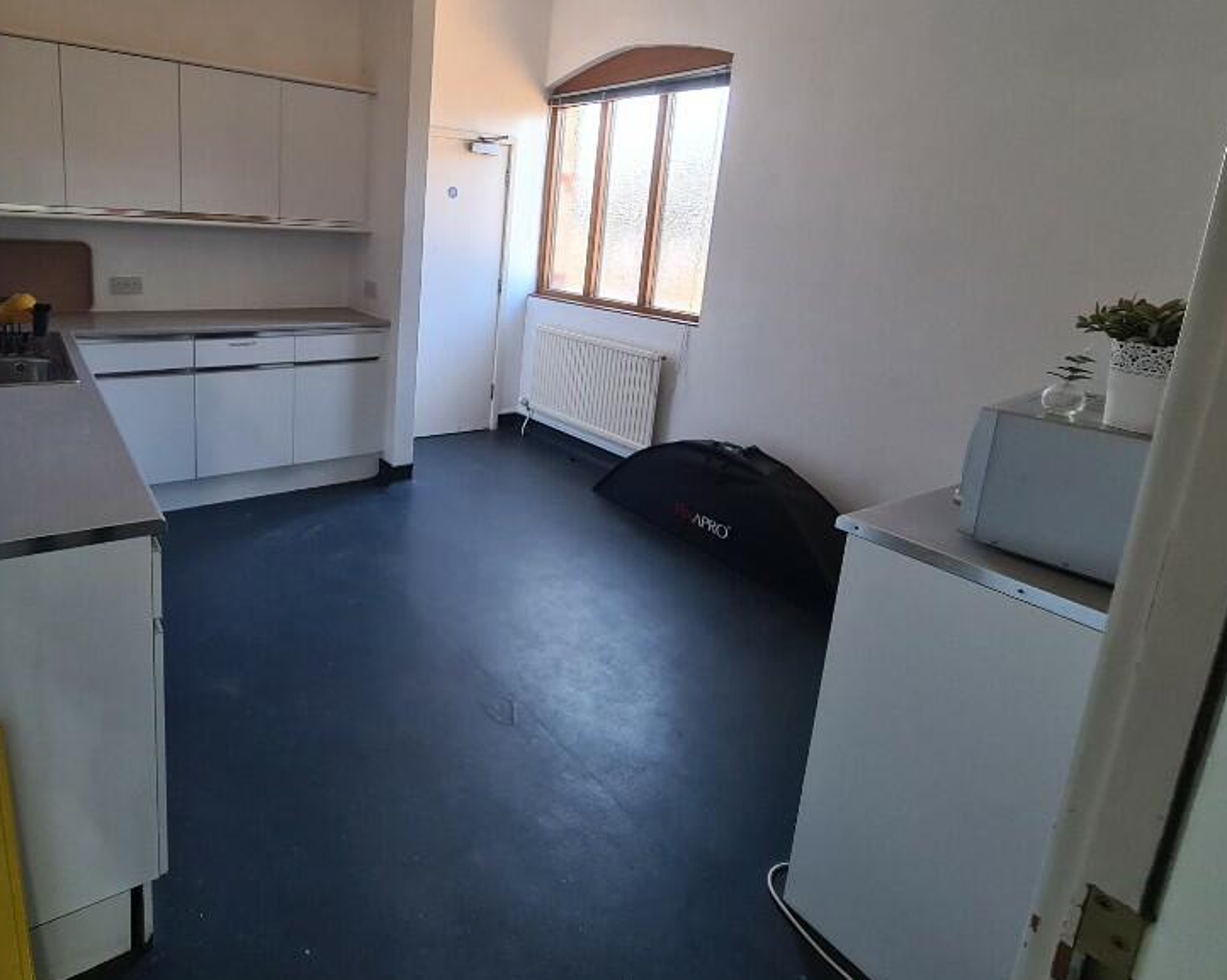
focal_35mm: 18
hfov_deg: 84.3
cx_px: 444
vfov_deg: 72.2
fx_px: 653
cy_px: 350
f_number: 2.2
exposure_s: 1/50
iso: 160
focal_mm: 2.2
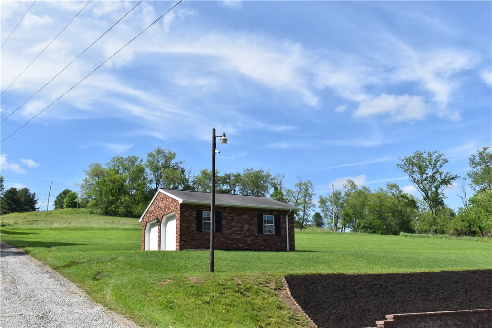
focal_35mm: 39
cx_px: 246
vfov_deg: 34.2
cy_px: 164
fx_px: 533
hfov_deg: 49.6
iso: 100
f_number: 8
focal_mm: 26
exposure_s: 1/250
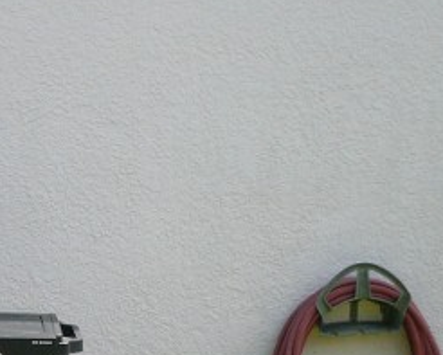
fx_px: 1299
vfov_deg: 15.2
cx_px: -32
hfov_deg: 18.7
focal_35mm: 99
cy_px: 380
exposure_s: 1/500
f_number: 3.2
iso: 100
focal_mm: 6.4
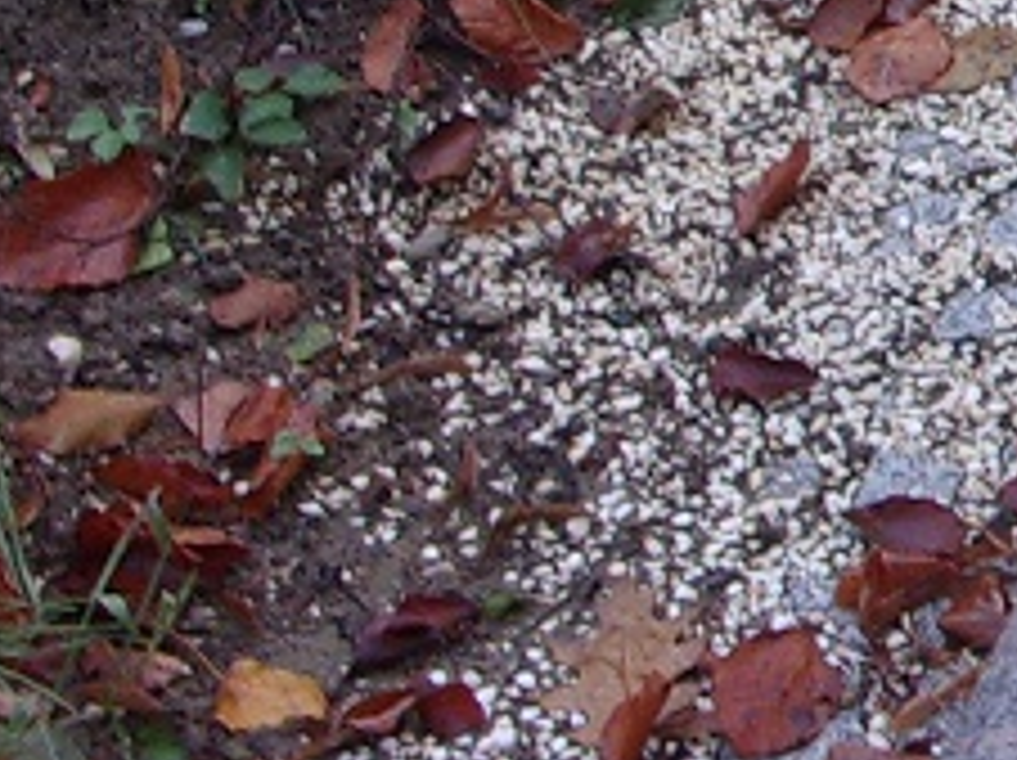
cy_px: 108
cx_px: 2070
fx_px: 4197
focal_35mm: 143
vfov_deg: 10.3
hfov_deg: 12.2
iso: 95
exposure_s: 1/34
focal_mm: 5.1
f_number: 3.9
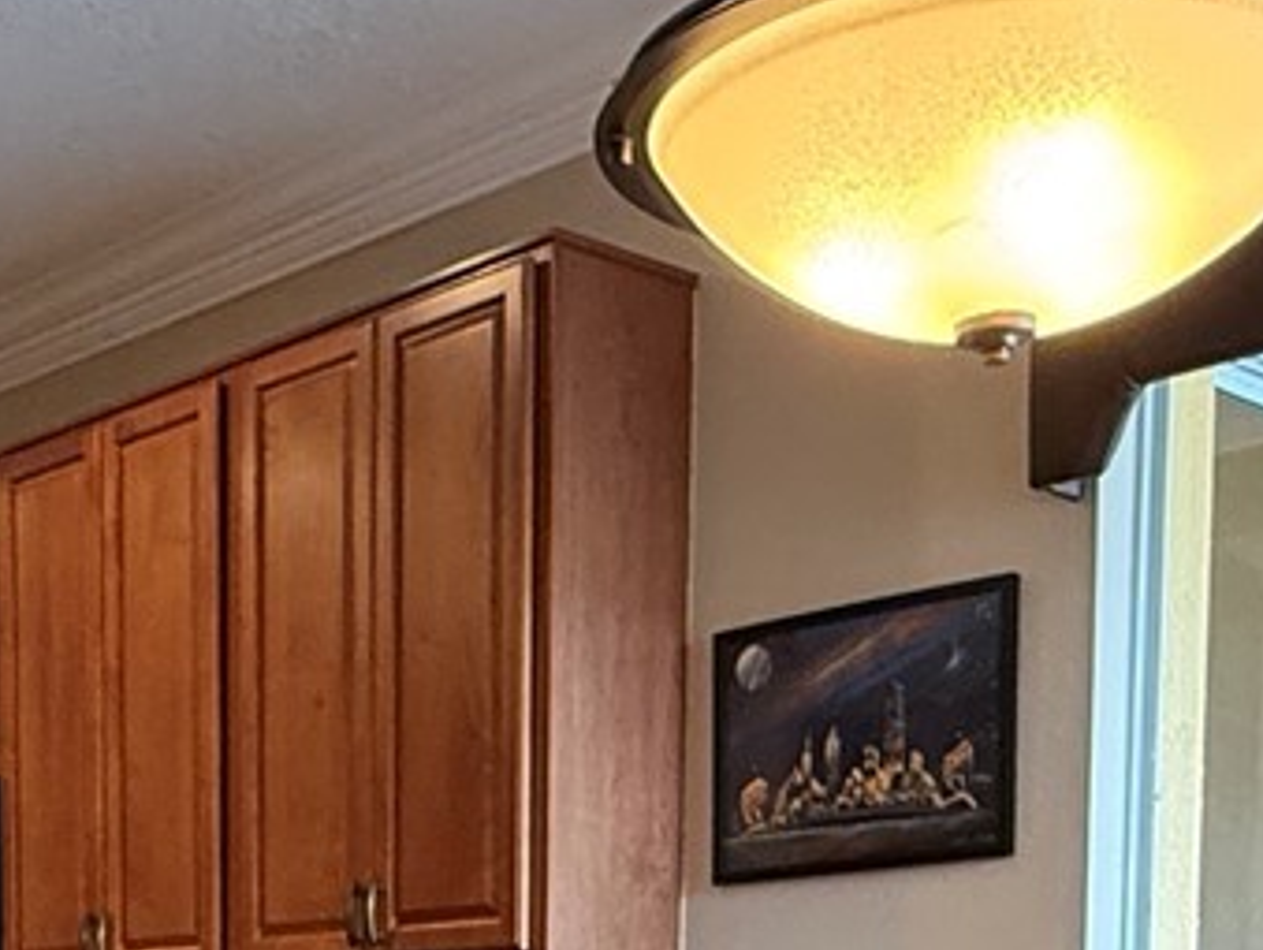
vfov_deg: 19.9
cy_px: 1345
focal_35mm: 66
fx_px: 2411
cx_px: 376
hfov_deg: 29.1
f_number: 2.2
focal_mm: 2.22
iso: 400
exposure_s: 1/60
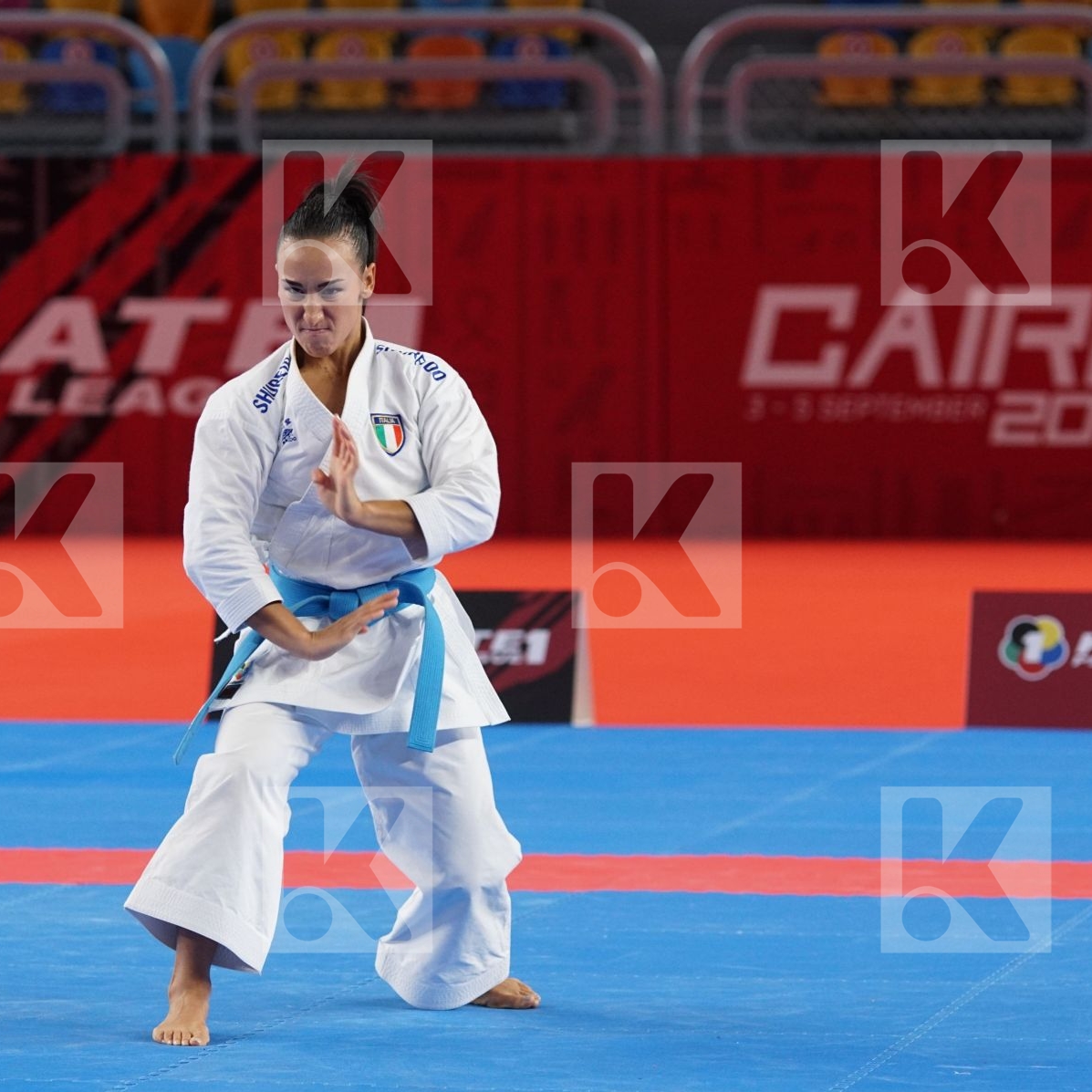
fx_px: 8209
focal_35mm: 230
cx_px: 348
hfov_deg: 7.6
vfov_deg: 7.6
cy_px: 546
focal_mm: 120
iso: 800
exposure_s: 1/400
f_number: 3.2
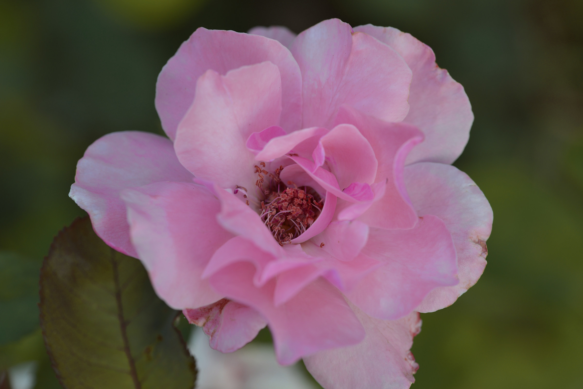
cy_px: 194
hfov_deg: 19.5
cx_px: 292
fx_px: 1701
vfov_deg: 13.0
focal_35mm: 105
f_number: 8
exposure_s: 1/100
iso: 160
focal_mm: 105
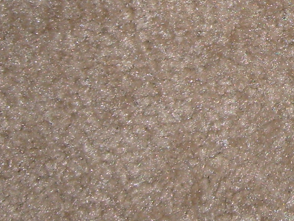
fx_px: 1164
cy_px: -69
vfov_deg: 10.6
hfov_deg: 13.7
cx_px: 420
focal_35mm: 137
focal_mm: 5.8
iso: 100
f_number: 2.8
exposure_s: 1/45
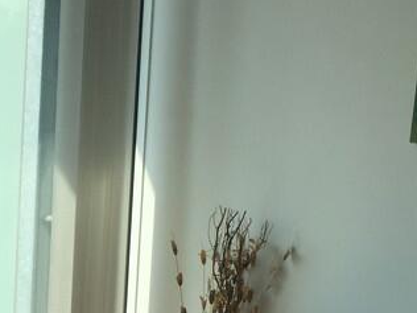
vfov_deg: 15.3
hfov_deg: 20.4
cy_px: 355
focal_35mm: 94
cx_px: 40
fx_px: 1132
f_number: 2.2
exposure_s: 1/1412
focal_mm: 4.15
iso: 32
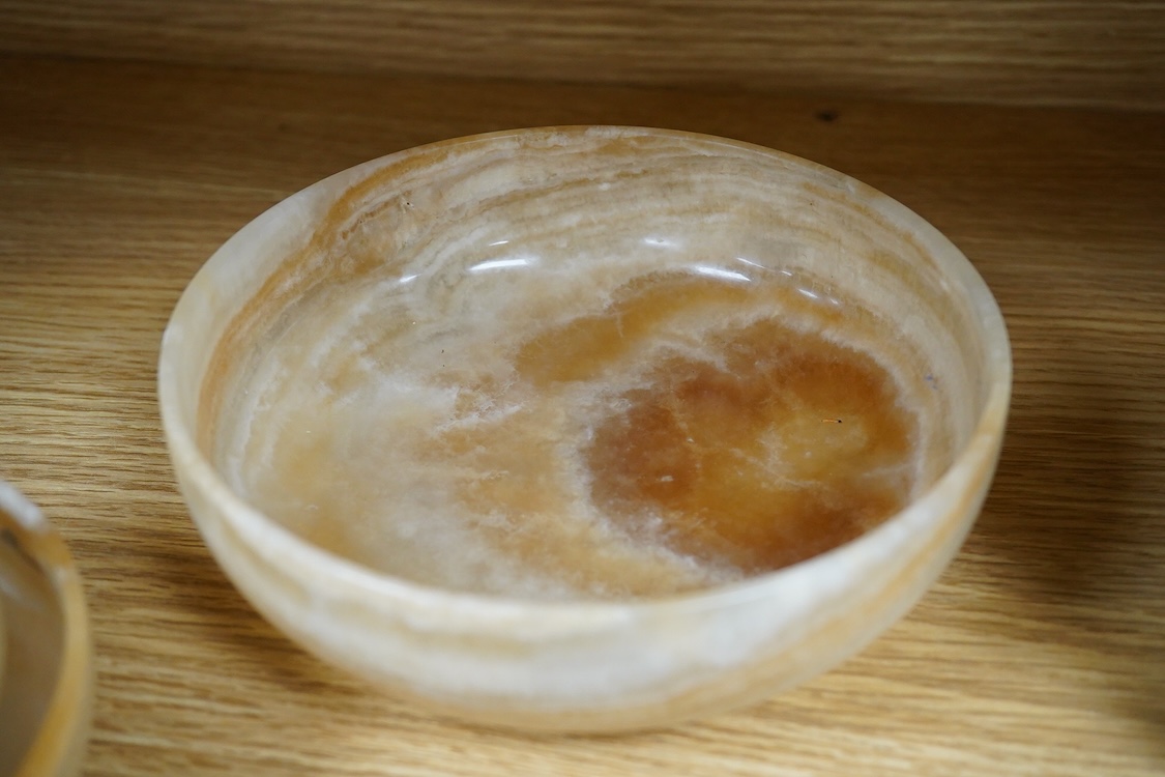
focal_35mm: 45
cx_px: 582
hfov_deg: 43.6
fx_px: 1456
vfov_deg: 29.9
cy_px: 388
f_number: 7.1
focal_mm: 30
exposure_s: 1/160
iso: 2500
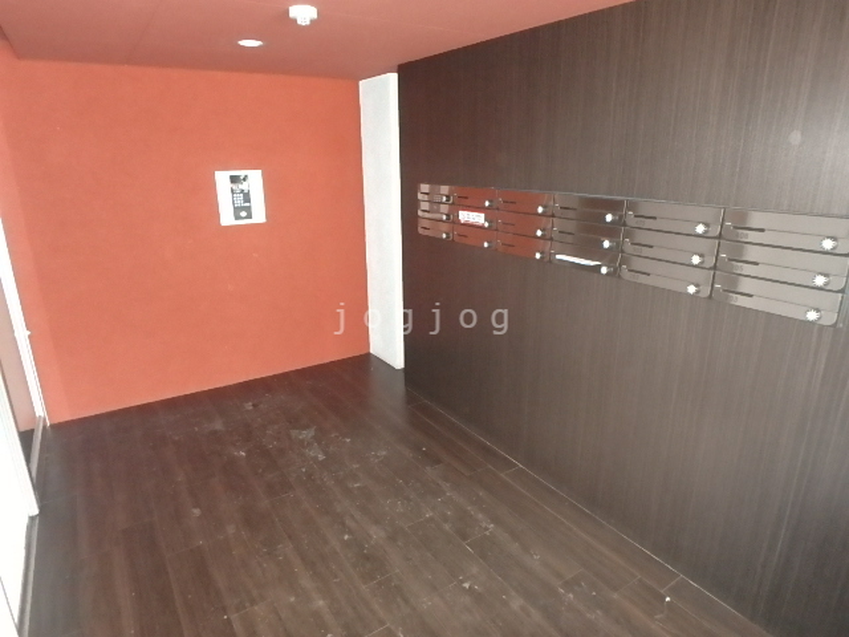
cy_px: 318
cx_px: 424
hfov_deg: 79.0
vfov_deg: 63.4
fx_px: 515
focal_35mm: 21
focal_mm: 3.7
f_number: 3.5
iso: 1600
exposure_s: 1/15
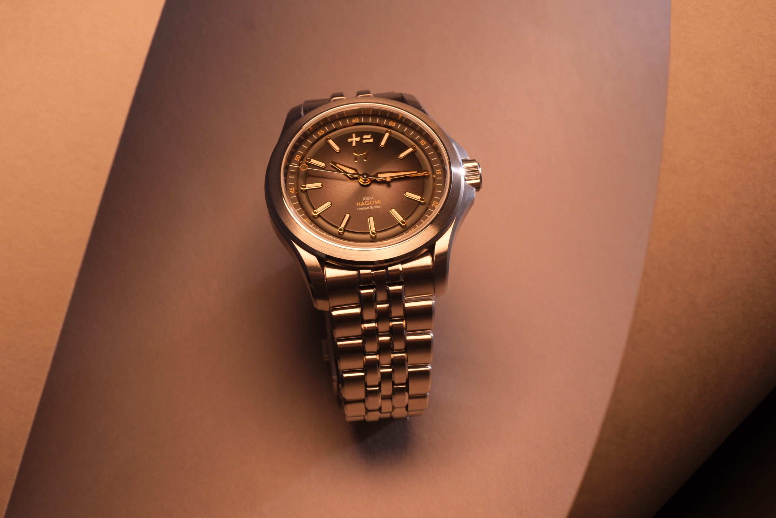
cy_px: 259
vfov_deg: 24.2
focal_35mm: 56
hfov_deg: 35.6
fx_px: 1207
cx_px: 388
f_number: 10
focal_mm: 37.4
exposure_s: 1/56
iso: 500
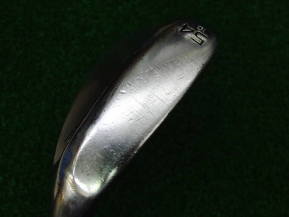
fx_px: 309
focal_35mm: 37
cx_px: 144
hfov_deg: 50.1
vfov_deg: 38.7
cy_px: 108
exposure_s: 1/80
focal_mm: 6.42
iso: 160
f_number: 3.6
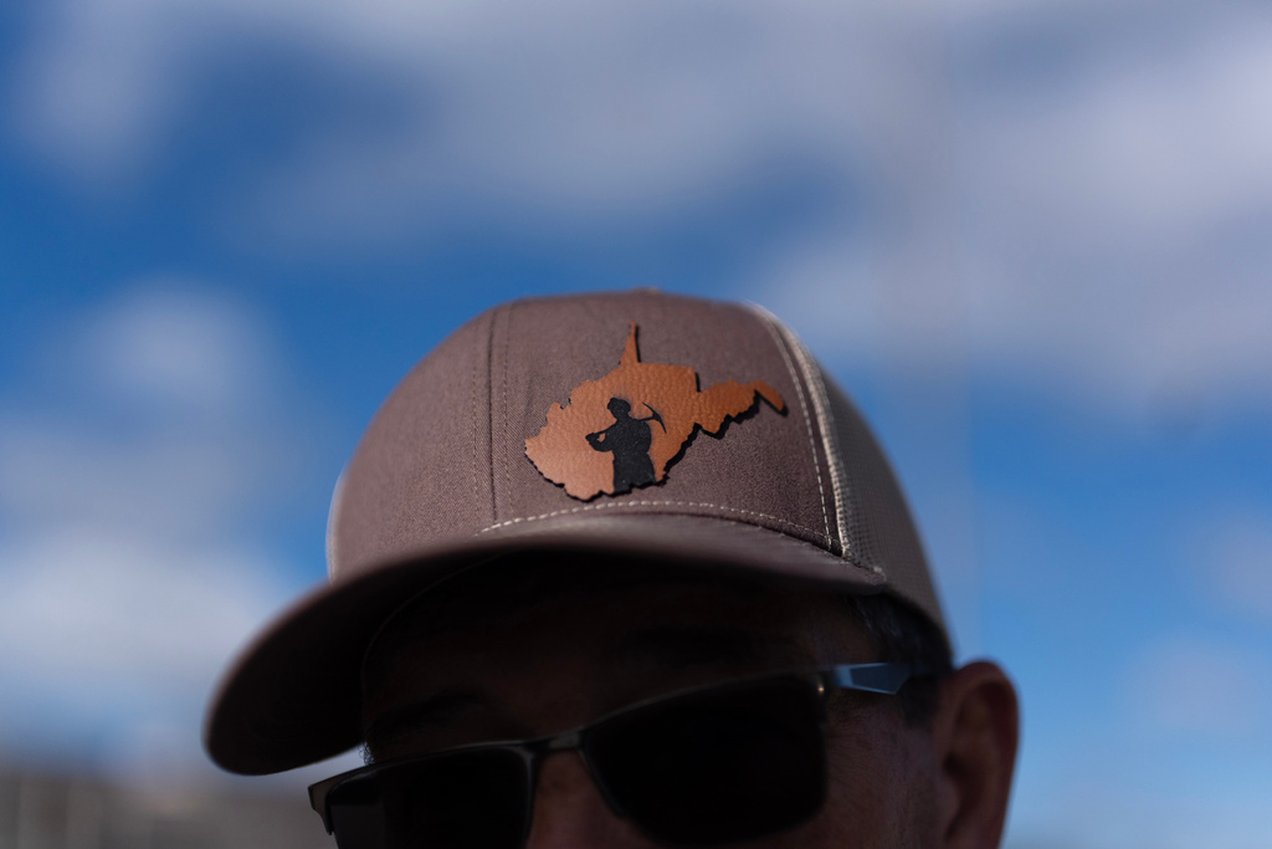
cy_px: 424
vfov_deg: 24.6
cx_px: 636
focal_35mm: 55
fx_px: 1943
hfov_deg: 36.2
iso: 800
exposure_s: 1/80000
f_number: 1.8
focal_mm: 55
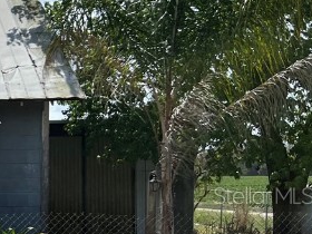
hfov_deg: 17.0
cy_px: 195
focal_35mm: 95
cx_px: -252
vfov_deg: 15.4
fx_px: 856
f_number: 1.5
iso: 50
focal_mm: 5.7
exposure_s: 1/7463
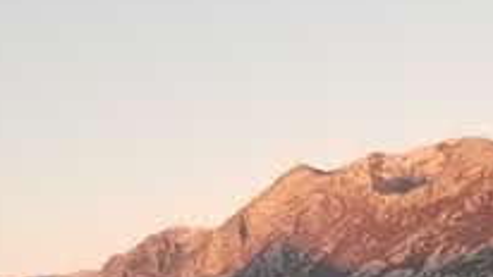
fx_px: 1438
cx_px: 404
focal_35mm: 110
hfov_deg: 19.2
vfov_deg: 10.5
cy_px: 473
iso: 50
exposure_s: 1/132
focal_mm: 4.25
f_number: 1.7
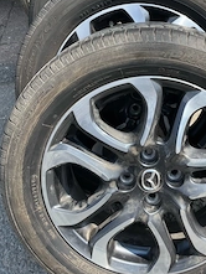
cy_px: 66
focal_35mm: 47
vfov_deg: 39.2
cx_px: 156
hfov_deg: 30.4
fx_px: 373
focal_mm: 5.1
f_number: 1.6
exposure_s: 1/1106
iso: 50
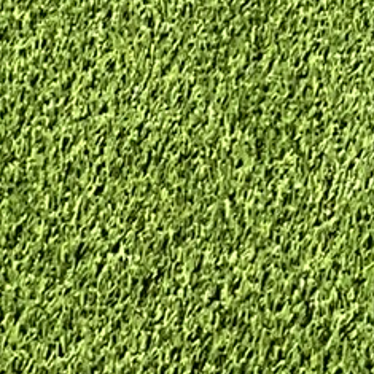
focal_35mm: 223
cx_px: 156
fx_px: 2726
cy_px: -1055
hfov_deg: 7.8
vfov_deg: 6.5
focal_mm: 3
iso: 25
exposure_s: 1/346
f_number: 1.8
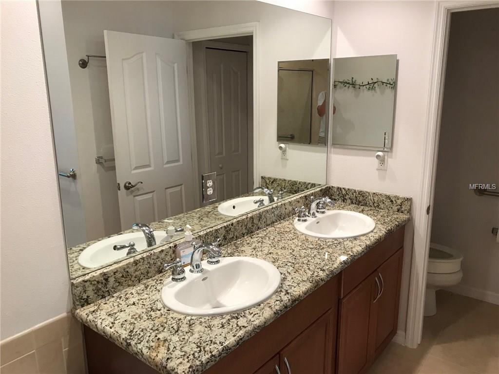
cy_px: 187
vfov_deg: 49.7
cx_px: 250
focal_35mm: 28
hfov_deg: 63.4
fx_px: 404
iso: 40
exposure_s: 1/24
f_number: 1.8
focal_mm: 3.99
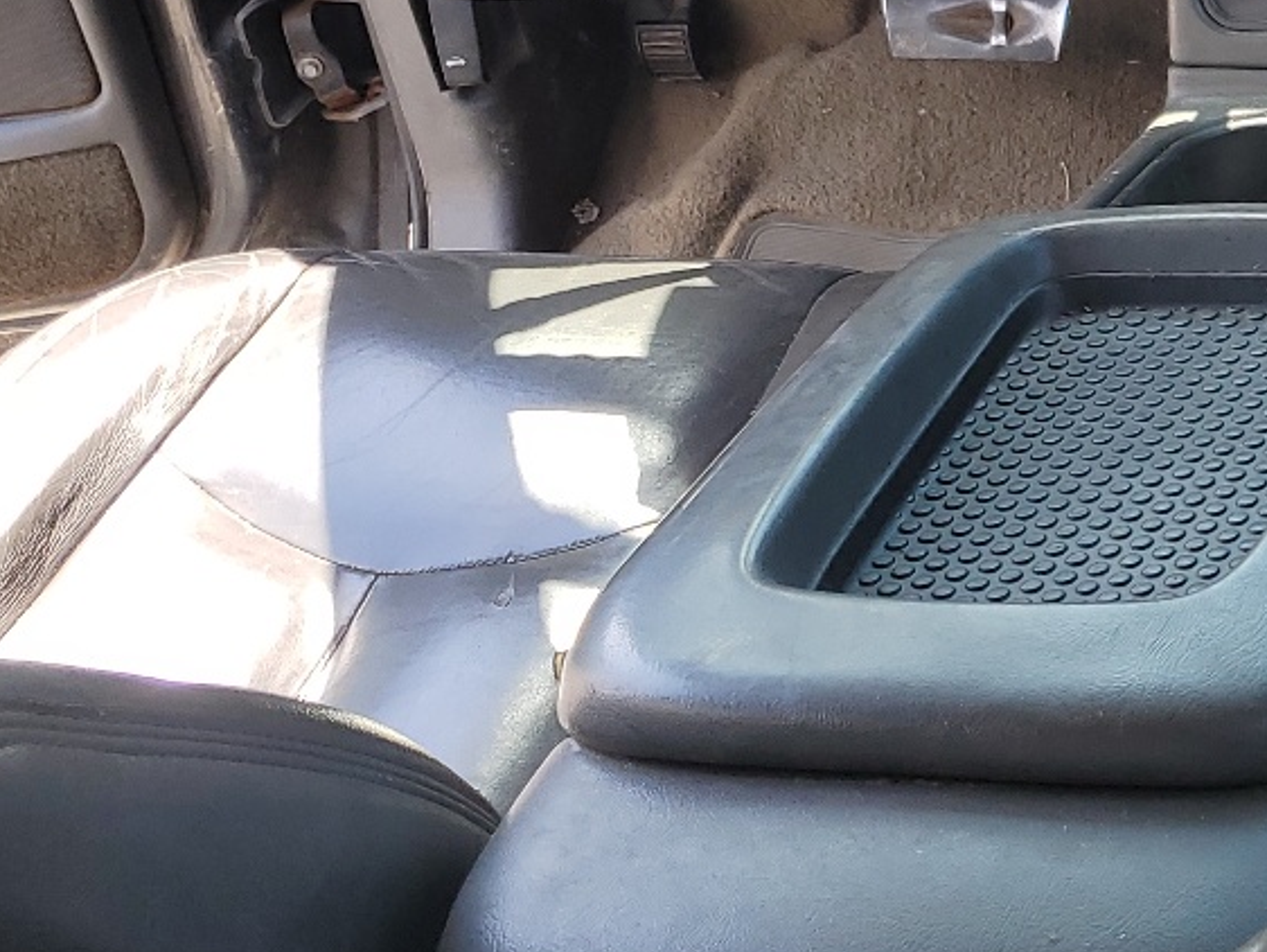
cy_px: 239
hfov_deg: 23.9
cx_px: 1529
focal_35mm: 74
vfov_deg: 19.8
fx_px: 2710
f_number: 1.5
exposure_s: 1/303
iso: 50
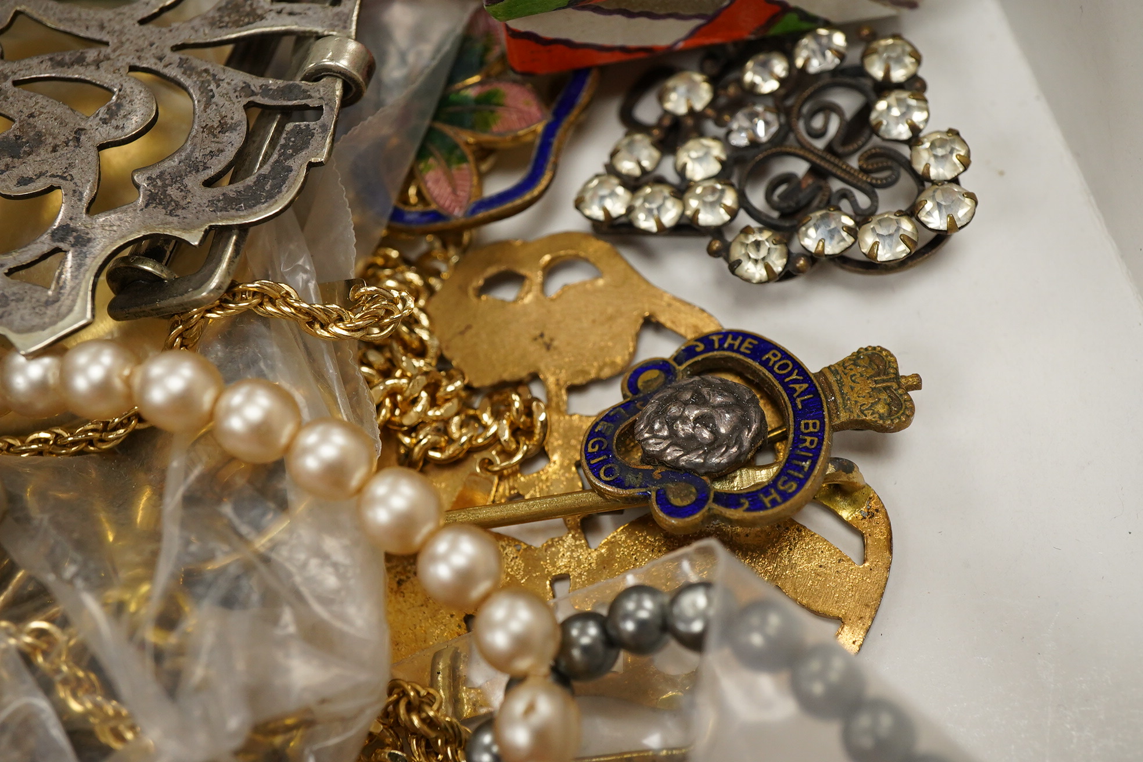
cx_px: 572
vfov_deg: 29.9
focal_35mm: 45
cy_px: 381
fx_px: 1429
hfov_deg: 43.6
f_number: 11
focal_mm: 30
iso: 1250
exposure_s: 1/125
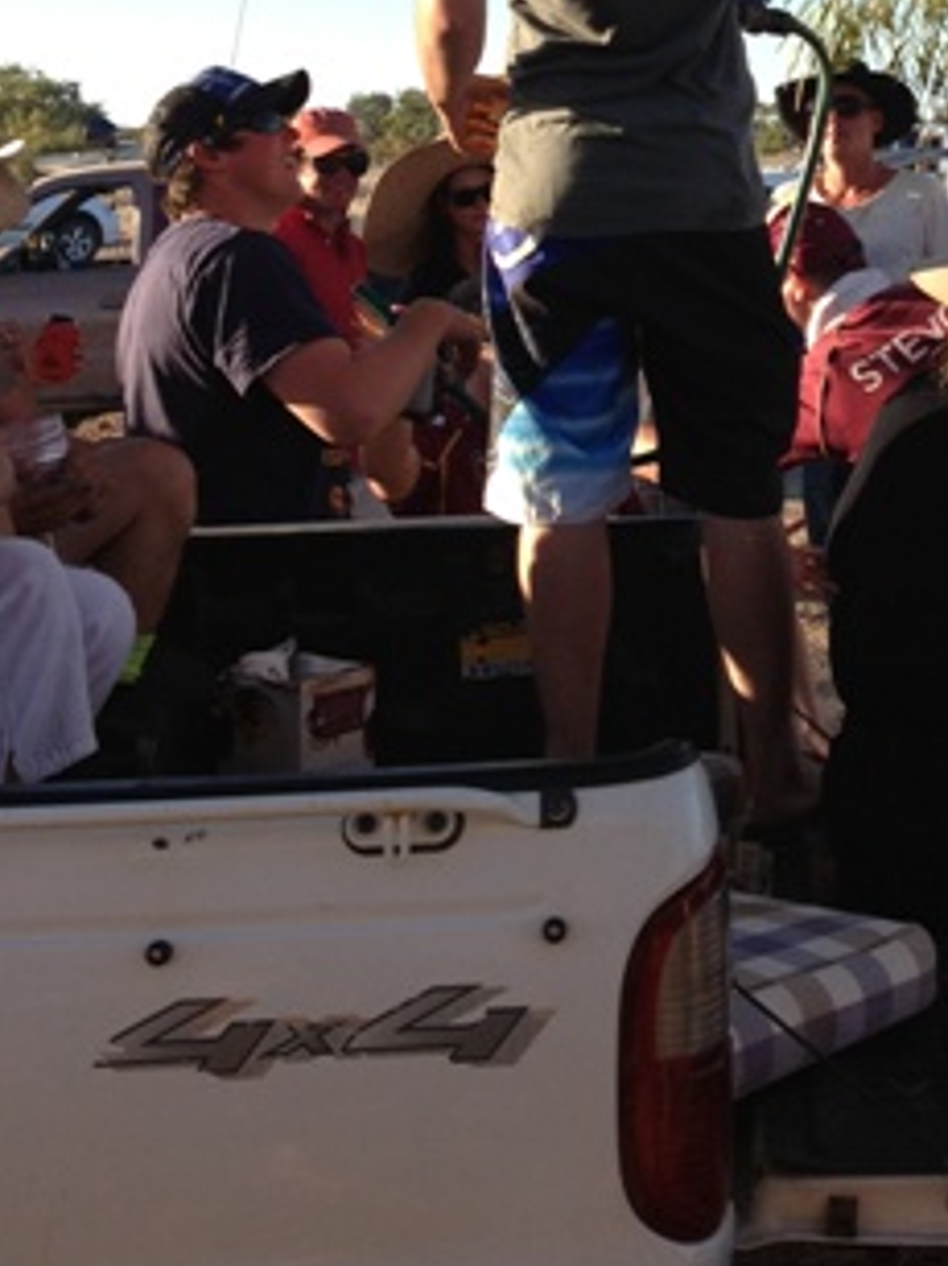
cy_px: 115
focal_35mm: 73
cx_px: 828
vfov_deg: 25.8
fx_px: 2667
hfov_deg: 19.8
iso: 50
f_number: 2.4
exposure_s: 1/627
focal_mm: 4.28
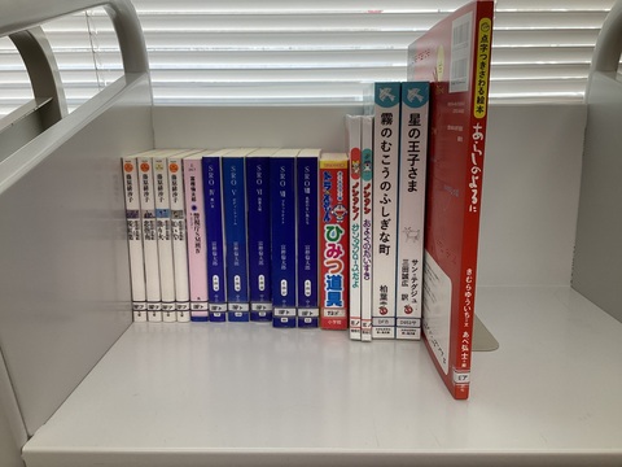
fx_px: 557
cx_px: 311
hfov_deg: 58.4
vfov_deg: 45.4
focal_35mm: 31
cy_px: 234
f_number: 2.4
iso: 64
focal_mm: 3.3
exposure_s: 1/120
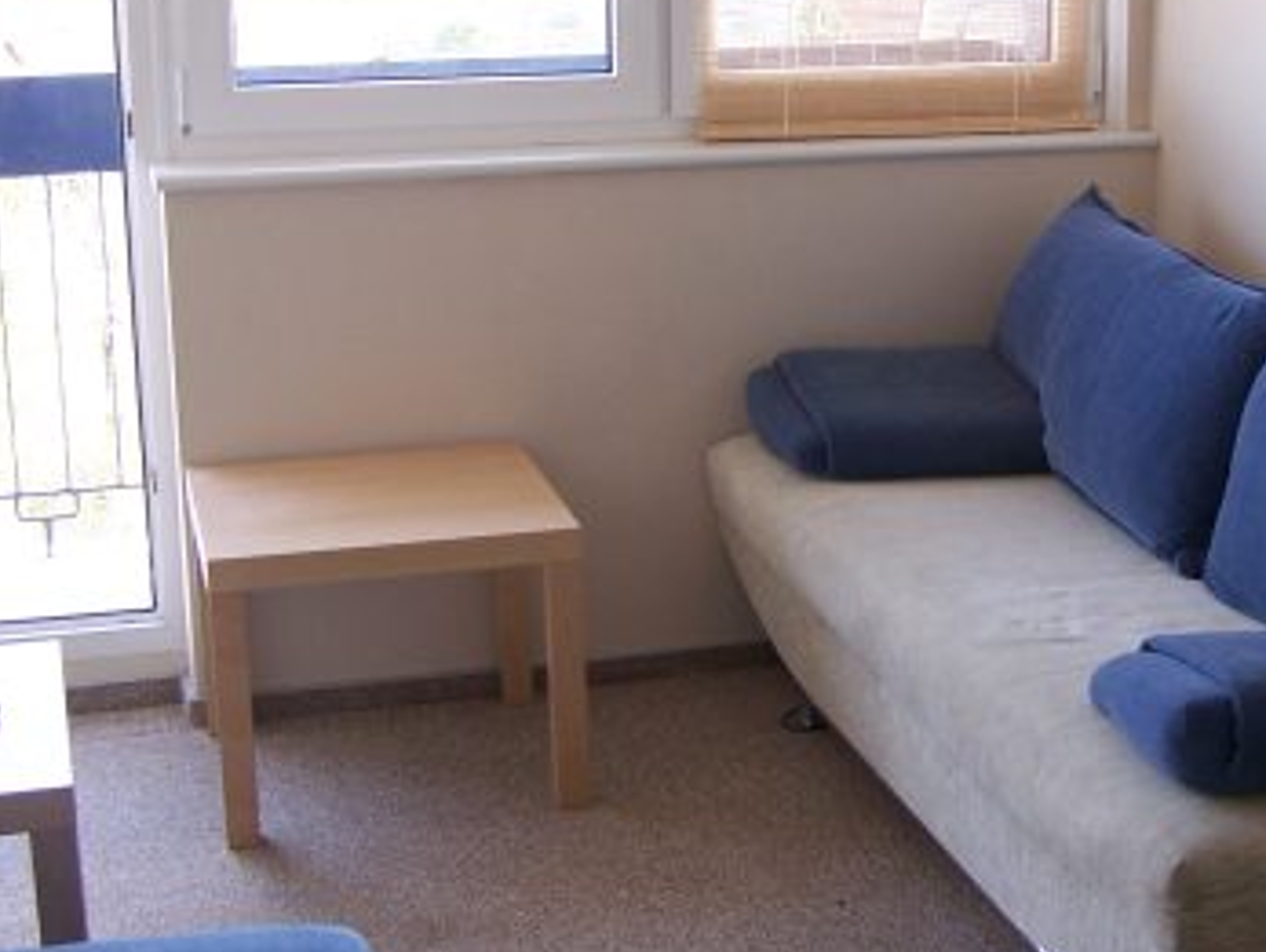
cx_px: 1040
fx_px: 2563
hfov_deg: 27.1
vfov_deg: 21.0
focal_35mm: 70
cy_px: 412
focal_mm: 6.3
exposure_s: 1/30
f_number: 2.8
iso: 80
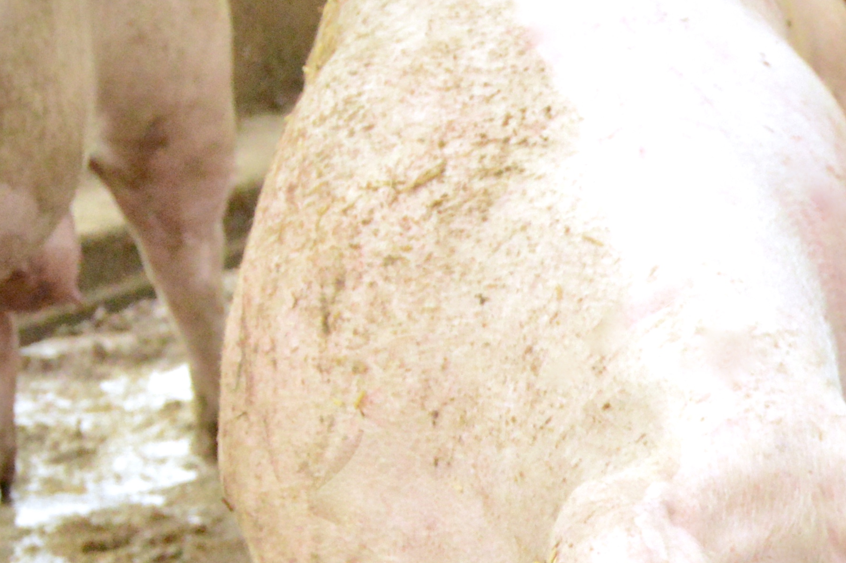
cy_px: 611
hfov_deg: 9.6
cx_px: 1019
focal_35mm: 211
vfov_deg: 6.5
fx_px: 4954
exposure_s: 1/4000
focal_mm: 42
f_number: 5
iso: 6400
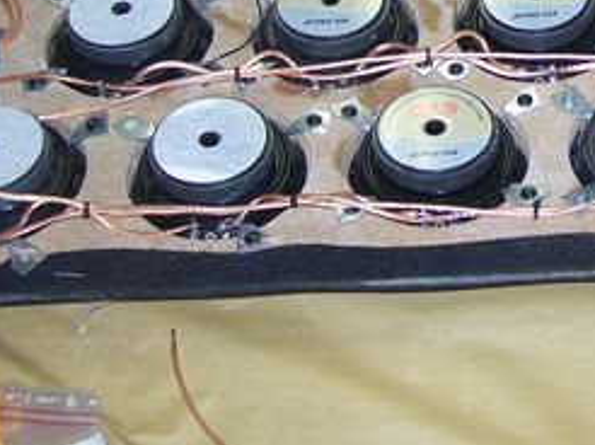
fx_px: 1700
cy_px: 58
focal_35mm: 99
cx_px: 573
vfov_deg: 14.8
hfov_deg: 19.4
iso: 80
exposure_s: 1/60
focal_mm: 6.3
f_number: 2.8
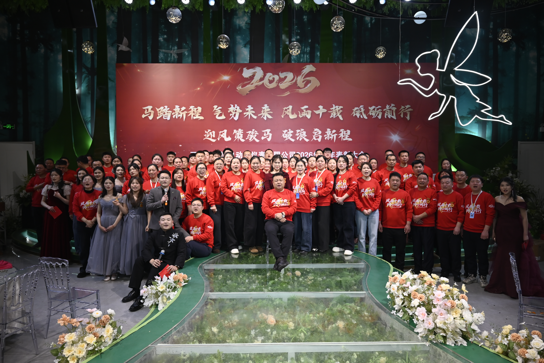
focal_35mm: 24
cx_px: 272
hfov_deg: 73.7
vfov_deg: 53.2
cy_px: 182
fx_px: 363
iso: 640
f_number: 4
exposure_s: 1/125
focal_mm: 24
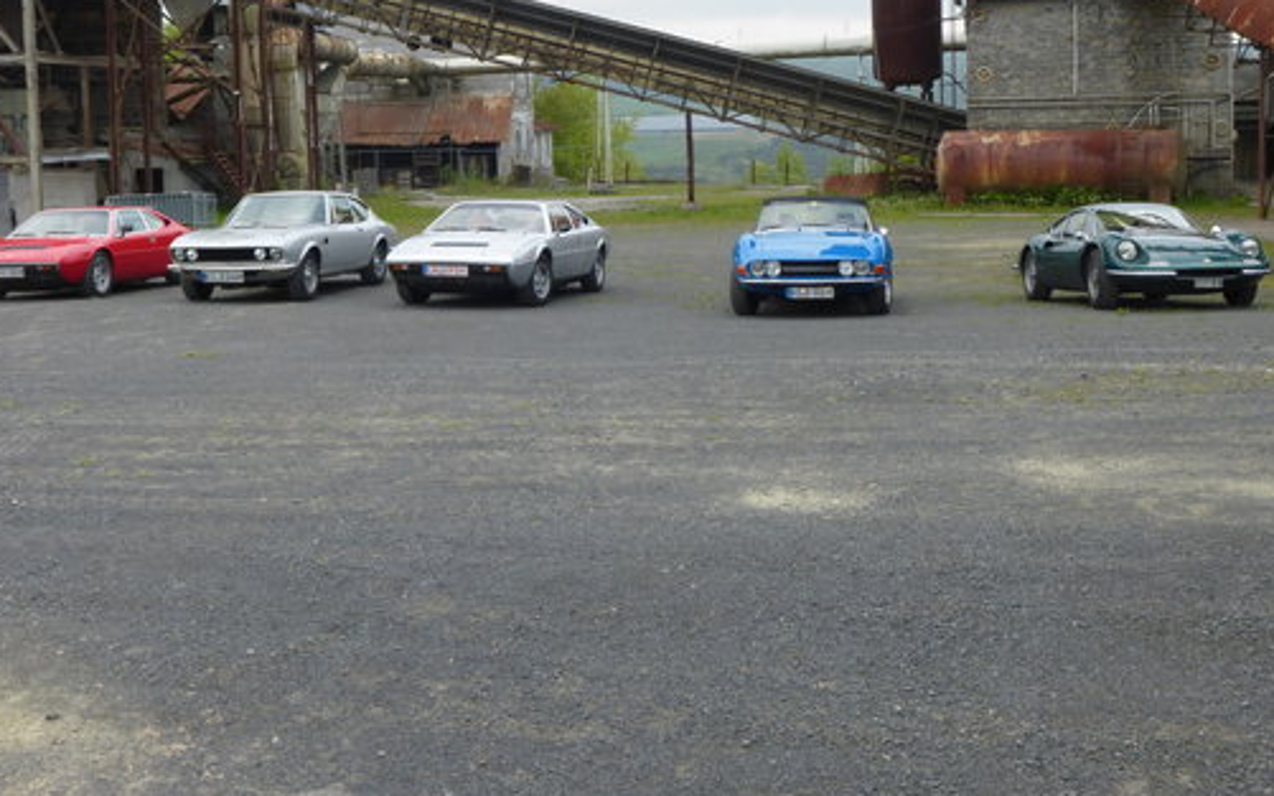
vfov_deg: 27.7
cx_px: 531
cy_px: 231
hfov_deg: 43.3
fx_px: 1597
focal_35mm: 46
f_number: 3.5
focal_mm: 6
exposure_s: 1/320
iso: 100
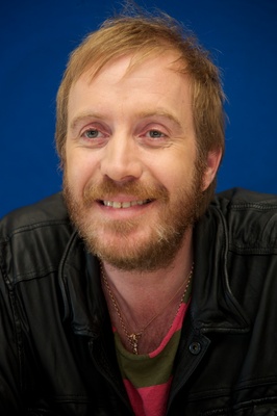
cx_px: 138
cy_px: 208
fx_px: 2312
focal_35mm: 200
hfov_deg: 6.9
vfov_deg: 10.3
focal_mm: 200
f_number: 5.6
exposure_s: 1/60
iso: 1000
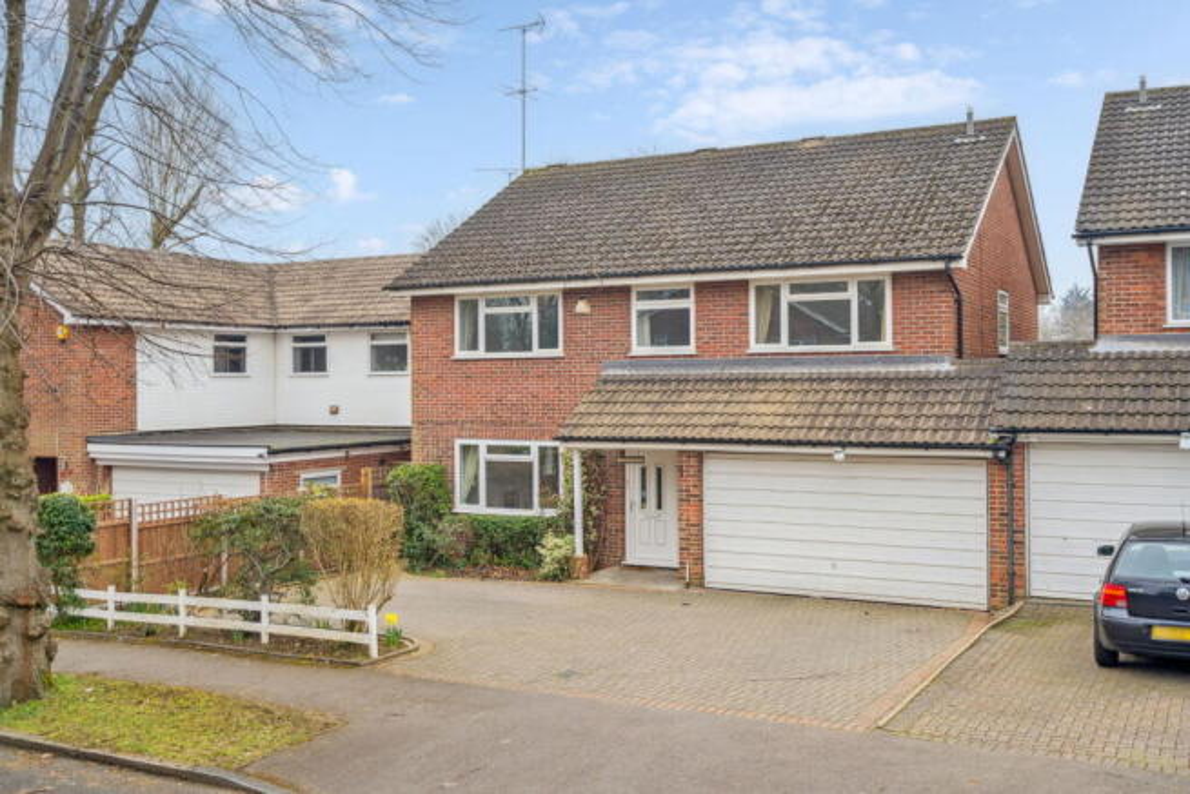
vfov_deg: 37.9
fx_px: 1157
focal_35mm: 35
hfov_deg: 54.4
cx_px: 595
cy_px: 397
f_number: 6.3
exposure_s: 1/125
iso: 320
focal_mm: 35
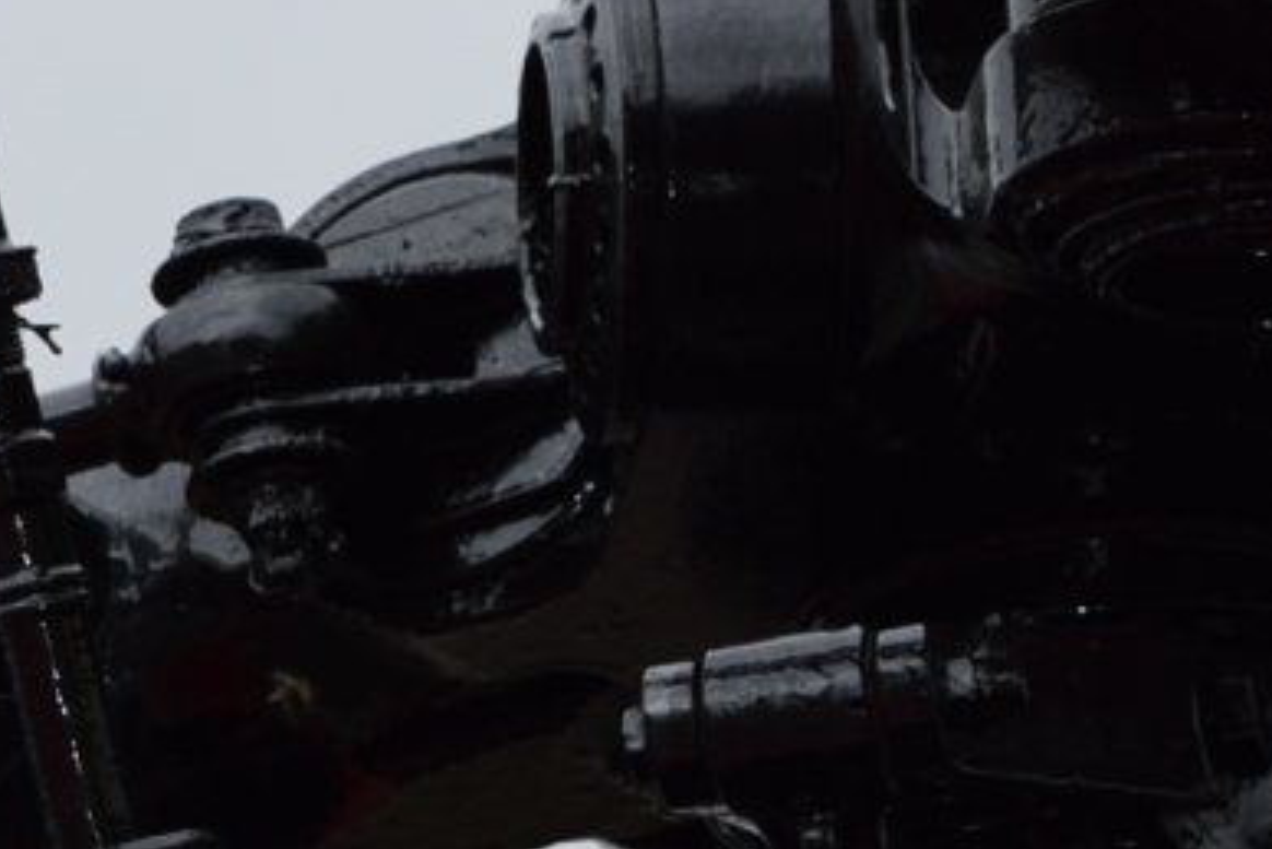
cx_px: 1110
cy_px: 495
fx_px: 33542
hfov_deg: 2.2
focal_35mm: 949
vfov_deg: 1.5
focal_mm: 120
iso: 100
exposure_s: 1/200
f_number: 8
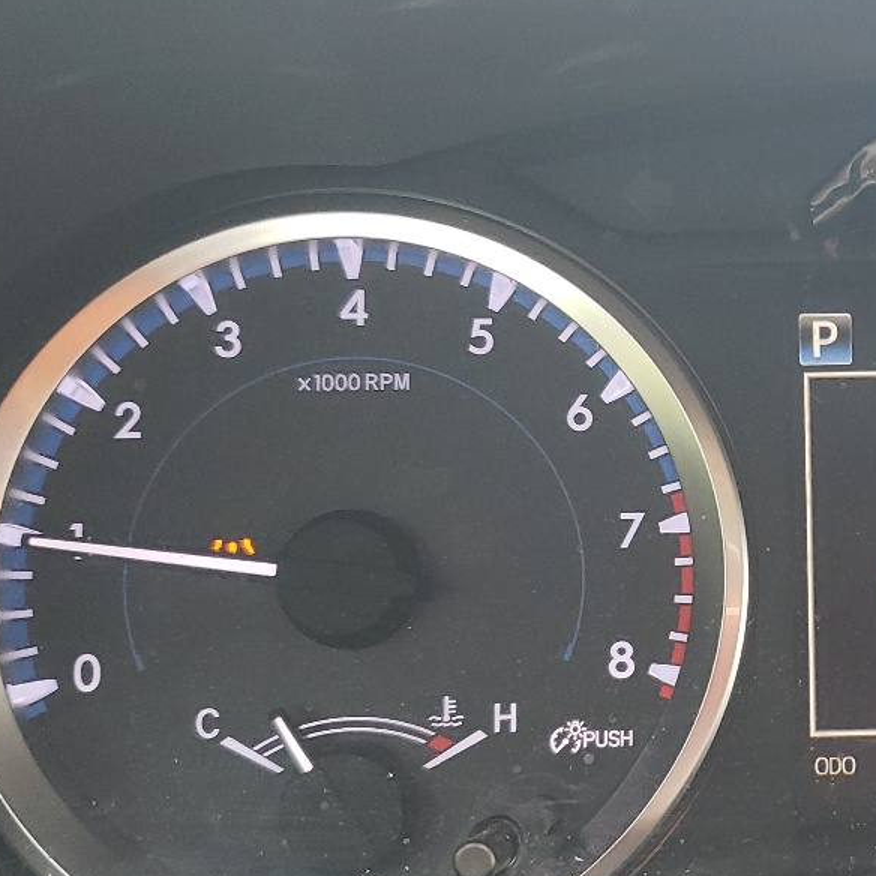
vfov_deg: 27.3
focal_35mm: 63
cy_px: 472
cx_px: 891
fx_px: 1804
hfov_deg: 25.8
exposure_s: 1/120
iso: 98
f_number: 1.5
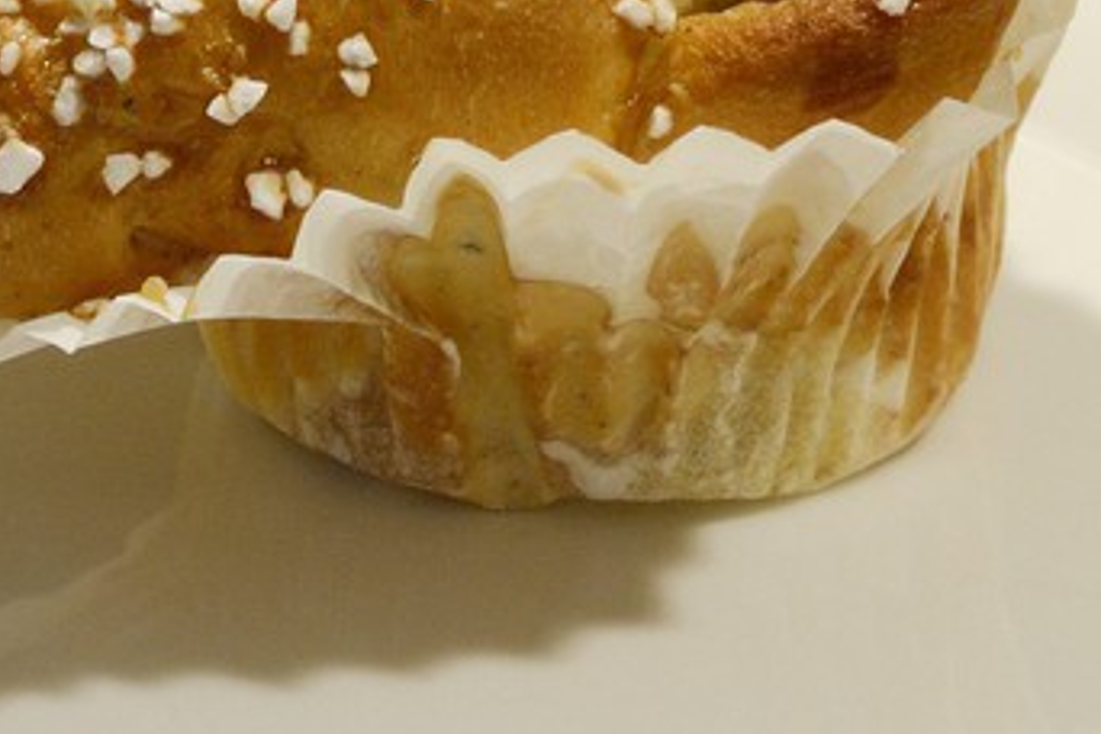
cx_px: 264
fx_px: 5719
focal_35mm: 187
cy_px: -1169
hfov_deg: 11.0
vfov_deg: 6.9
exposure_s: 1/100
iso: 800
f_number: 10
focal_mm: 40
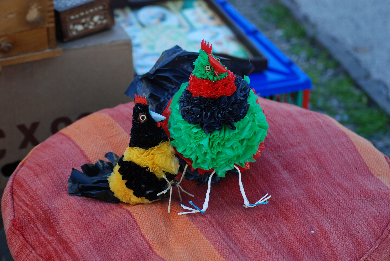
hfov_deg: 19.4
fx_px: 1139
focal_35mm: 105
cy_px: 130
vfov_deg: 13.1
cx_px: 195
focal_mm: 70
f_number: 4
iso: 200
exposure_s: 1/160
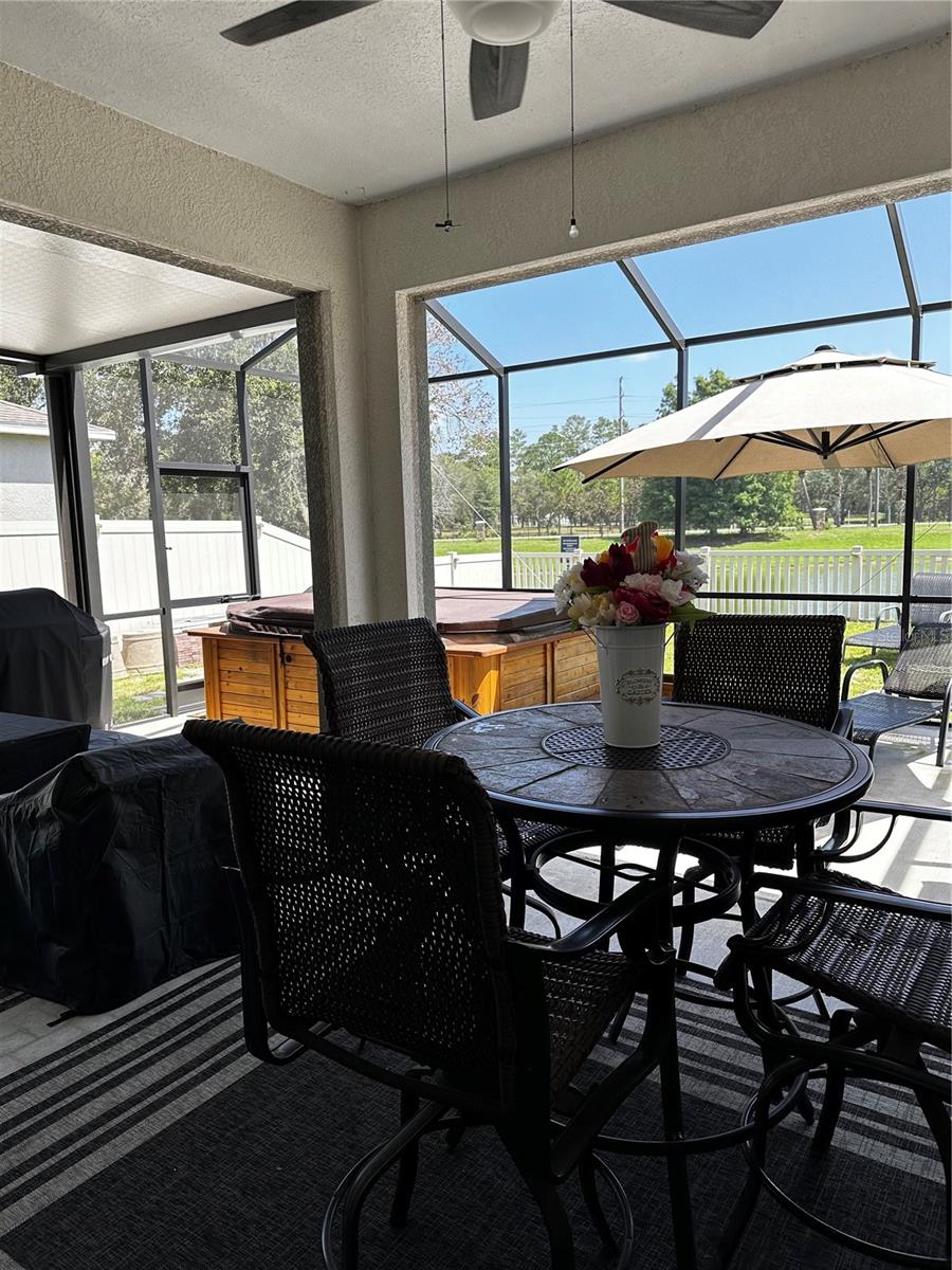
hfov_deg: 56.8
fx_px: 880
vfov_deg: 71.6
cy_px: 635
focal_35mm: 24
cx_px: 476
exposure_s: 1/829
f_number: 1.78
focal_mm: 6.86
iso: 80
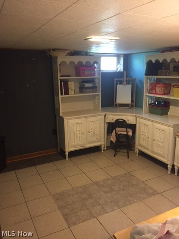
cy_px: 120
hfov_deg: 48.2
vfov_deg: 61.7
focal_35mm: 29
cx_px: 90
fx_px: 200
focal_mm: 4.15
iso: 250
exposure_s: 1/20
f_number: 2.2
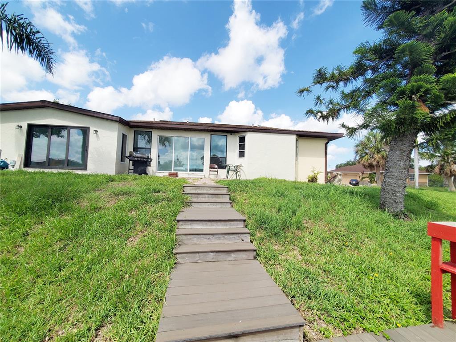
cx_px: 228
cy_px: 171
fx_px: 171
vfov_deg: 89.9
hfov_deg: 106.2
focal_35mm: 13
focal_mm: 1.8
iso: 50
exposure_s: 1/1199
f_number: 2.2
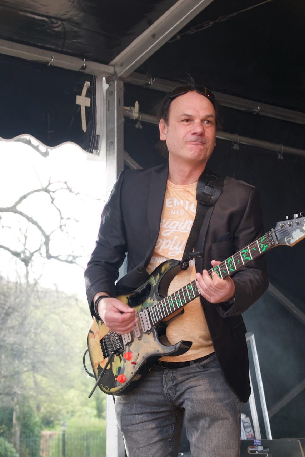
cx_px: 152
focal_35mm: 91
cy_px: 228
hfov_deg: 15.0
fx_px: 1156
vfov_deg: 22.4
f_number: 3.5
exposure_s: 1/250
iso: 320
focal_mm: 33.51
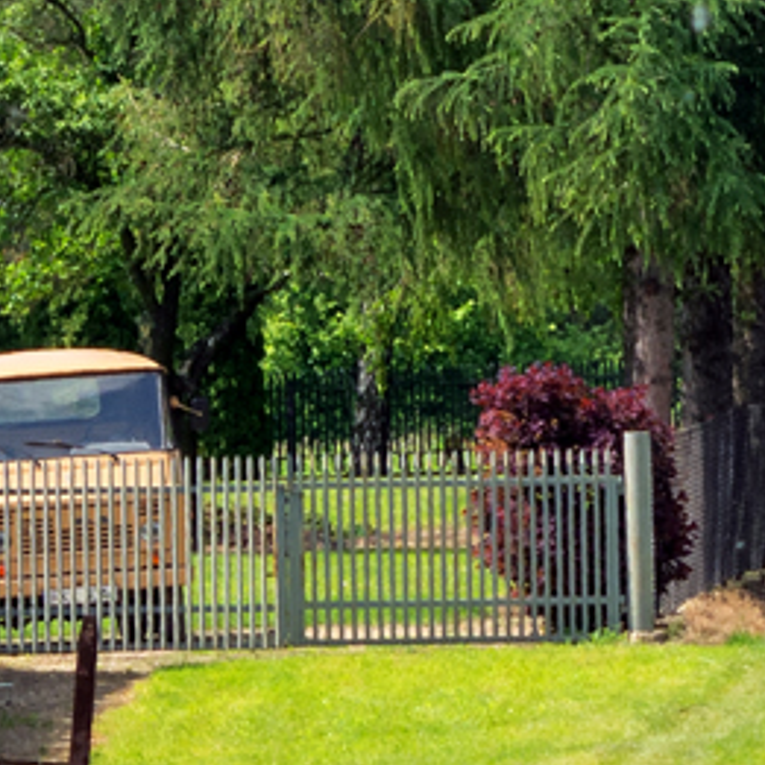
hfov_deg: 2.8
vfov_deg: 2.9
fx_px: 15252
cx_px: 1844
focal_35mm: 610
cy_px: -192
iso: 200
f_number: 8
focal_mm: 78
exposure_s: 1/320
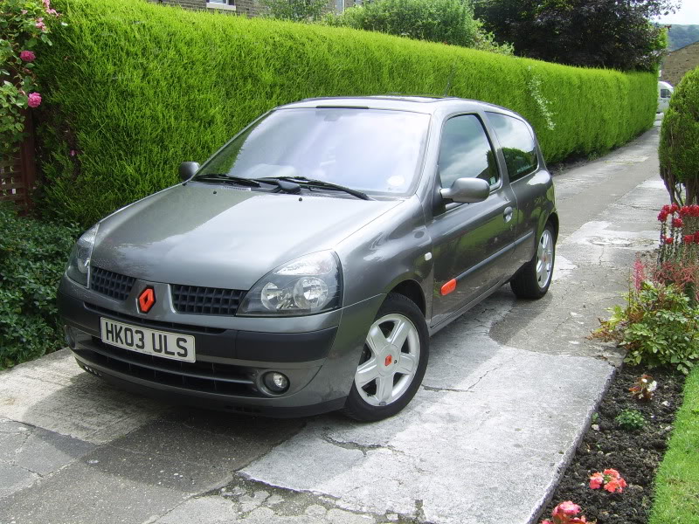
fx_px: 767
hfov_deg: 49.0
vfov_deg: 37.7
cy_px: 262
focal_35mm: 38
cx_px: 350
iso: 50
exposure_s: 1/200
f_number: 6.4
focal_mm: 7.8
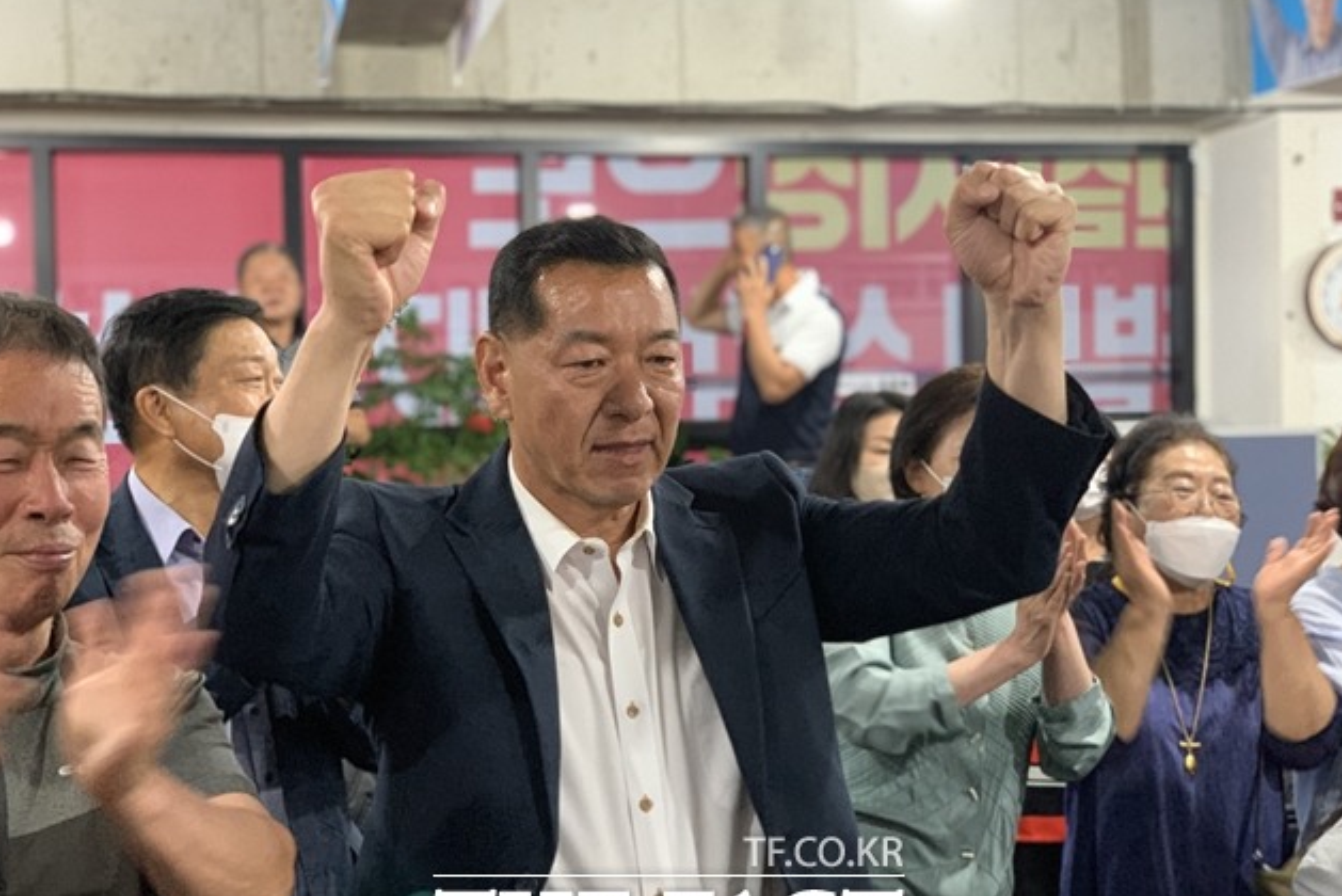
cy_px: 486
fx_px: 2051
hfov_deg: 36.2
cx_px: 668
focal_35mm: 55
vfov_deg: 24.6
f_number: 2.4
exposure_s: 1/60
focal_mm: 6
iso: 320
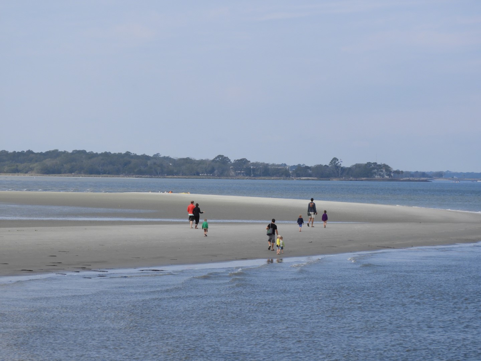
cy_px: 180
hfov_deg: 11.6
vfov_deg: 8.7
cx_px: 240
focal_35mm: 170
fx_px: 2362
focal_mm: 30.5
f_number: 5.2
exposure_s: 1/640
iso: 100
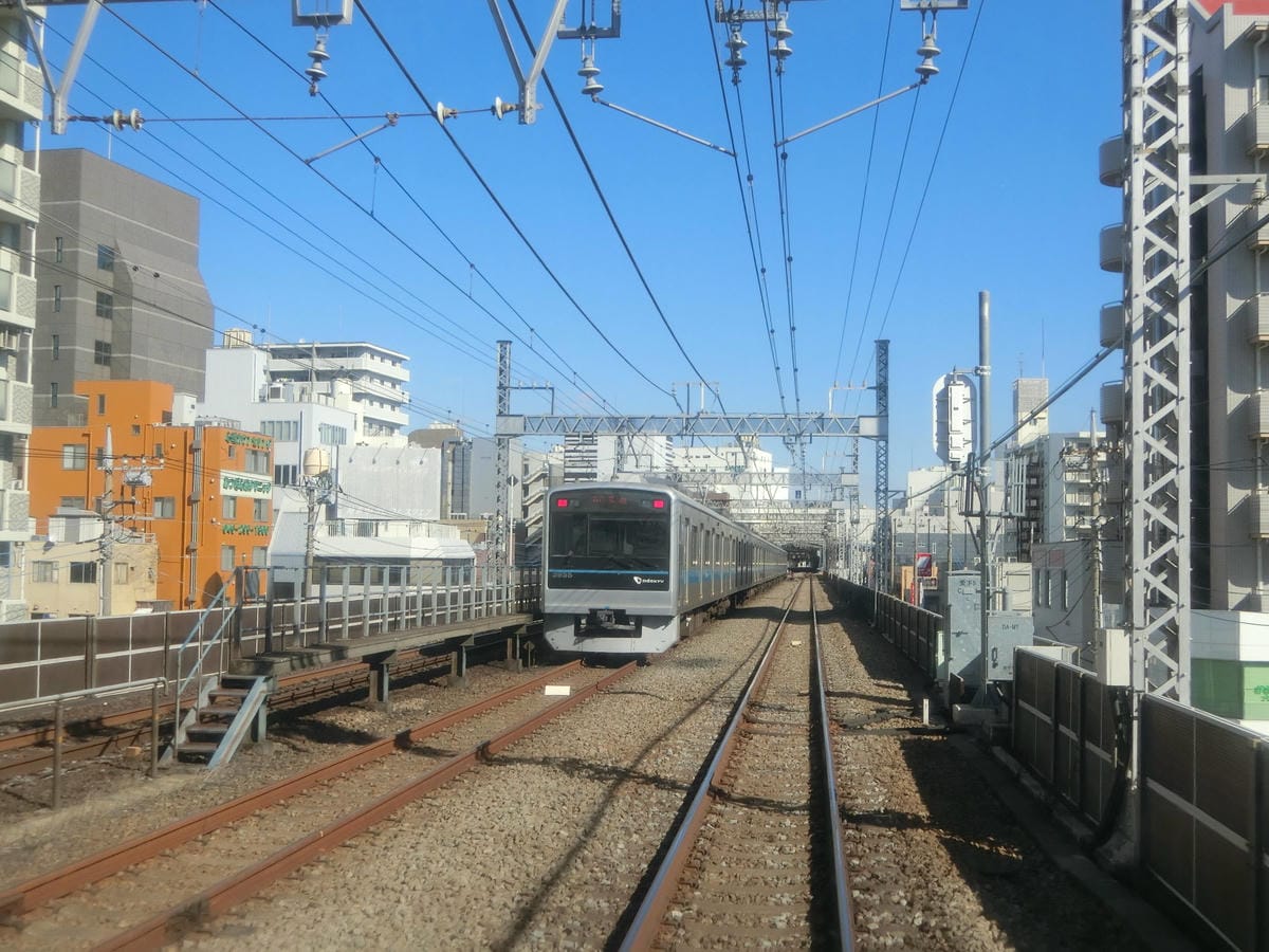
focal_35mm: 44
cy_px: 476
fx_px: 1613
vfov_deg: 32.9
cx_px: 634
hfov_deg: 42.9
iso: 160
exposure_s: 1/1000
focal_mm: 9.5
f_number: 3.5
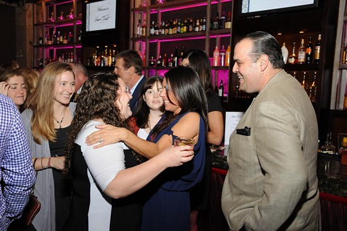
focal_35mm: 38
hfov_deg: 50.7
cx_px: 174
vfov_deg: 35.0
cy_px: 116
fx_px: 366
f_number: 6.3
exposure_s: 1/60
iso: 2500
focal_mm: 38
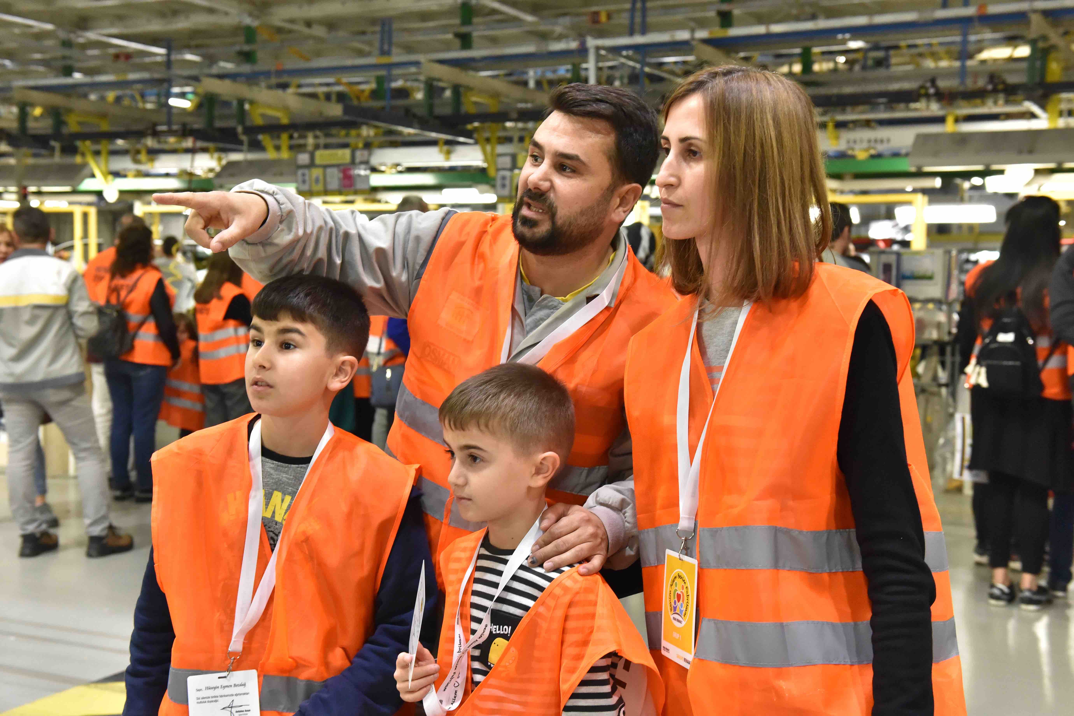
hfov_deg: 41.1
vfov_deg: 28.1
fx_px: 1432
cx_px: 537
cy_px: 358
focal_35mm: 48
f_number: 5.6
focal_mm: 48
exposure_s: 1/125
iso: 5000
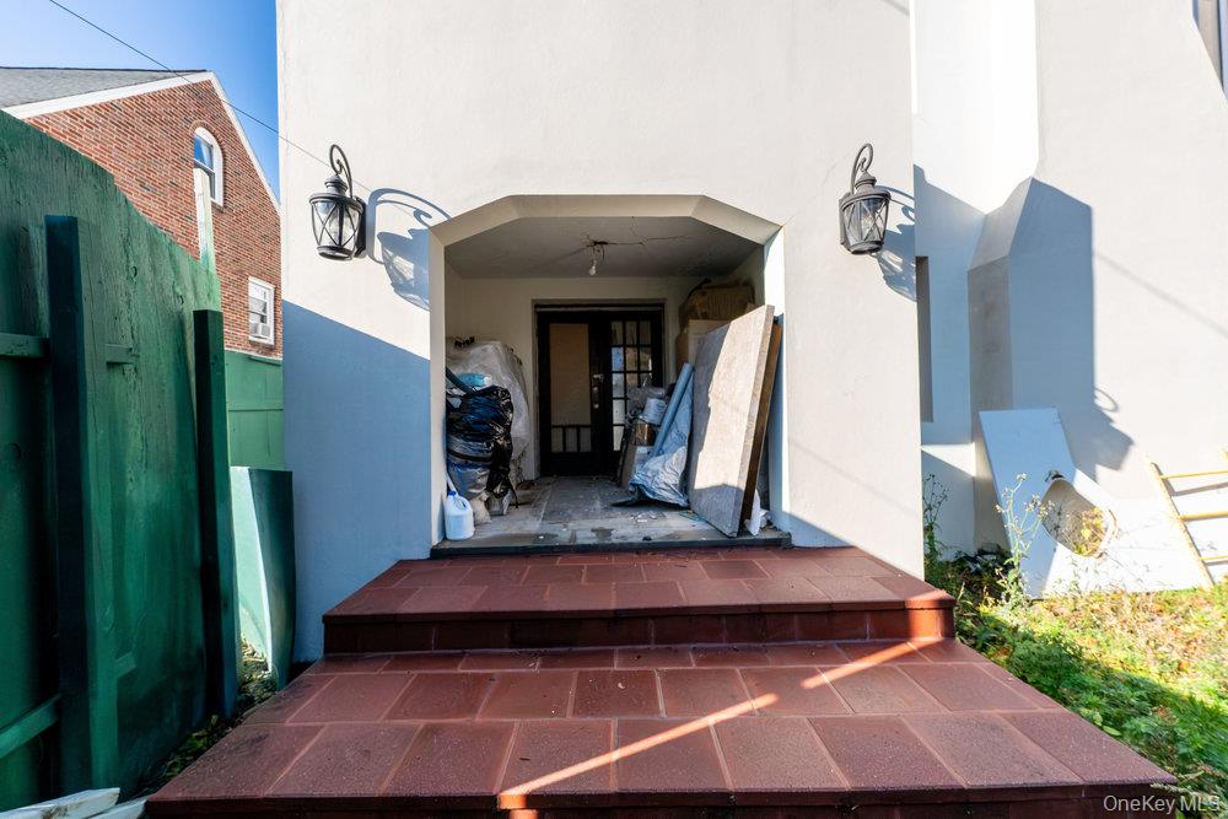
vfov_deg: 81.2
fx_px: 478
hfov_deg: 104.2
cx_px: 614
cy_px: 410
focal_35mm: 14
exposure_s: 1/6400
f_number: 8
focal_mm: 14
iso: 800
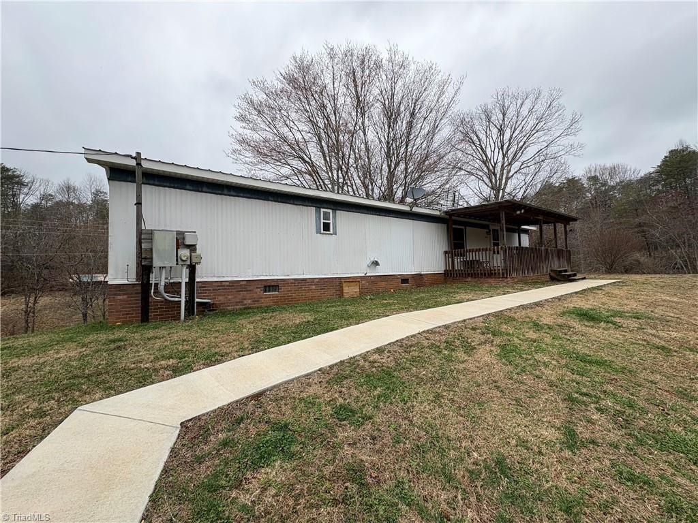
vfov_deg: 85.7
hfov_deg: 102.1
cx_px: 349
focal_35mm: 14
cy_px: 262
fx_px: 282
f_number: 2.2
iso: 50
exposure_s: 1/944
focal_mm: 2.22
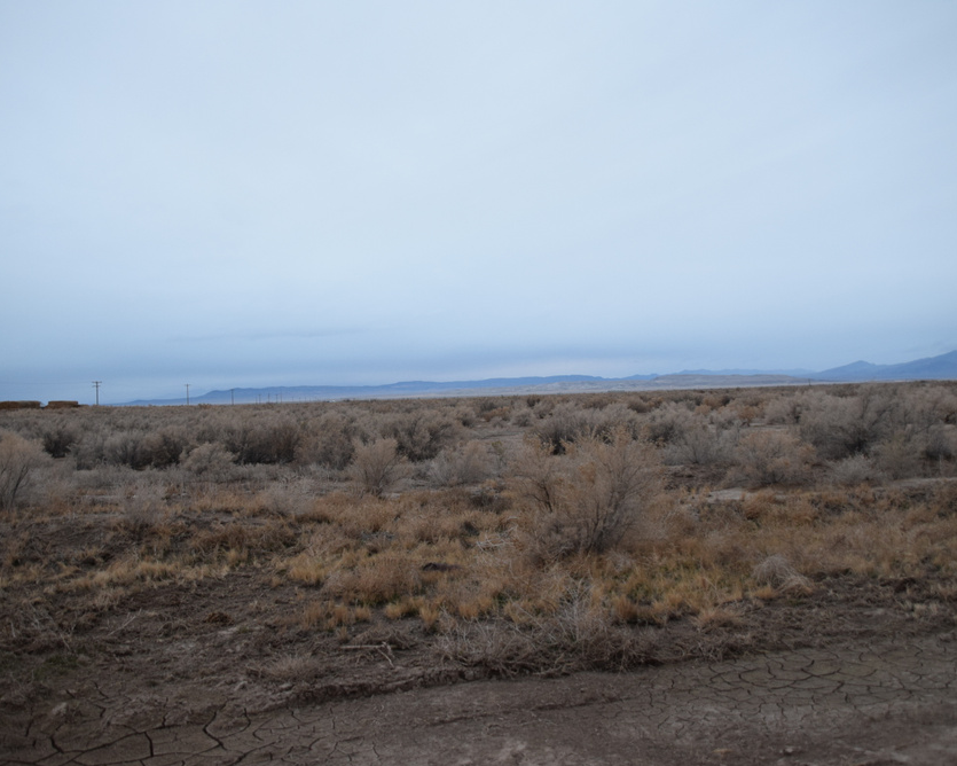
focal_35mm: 38
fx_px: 1076
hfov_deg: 47.9
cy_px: 382
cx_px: 473
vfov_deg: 39.2
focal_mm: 22
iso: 800
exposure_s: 1/60
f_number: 4
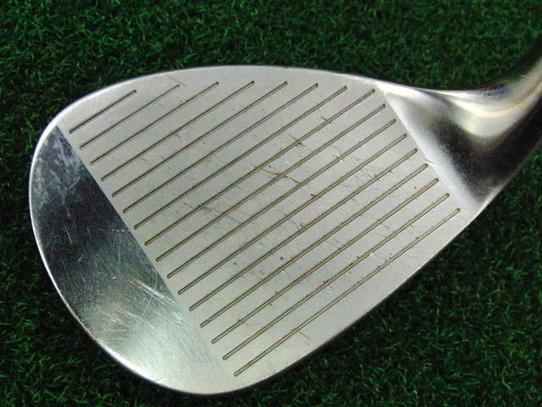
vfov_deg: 38.7
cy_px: 204
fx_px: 579
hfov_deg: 50.1
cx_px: 271
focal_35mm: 37
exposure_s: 1/500
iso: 3200
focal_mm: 6.42
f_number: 3.6
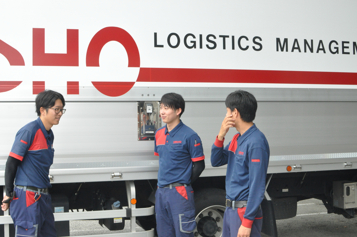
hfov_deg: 37.9
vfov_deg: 25.7
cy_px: 118
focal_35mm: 52
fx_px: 520
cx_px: 178
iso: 1600
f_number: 13
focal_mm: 35
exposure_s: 1/100
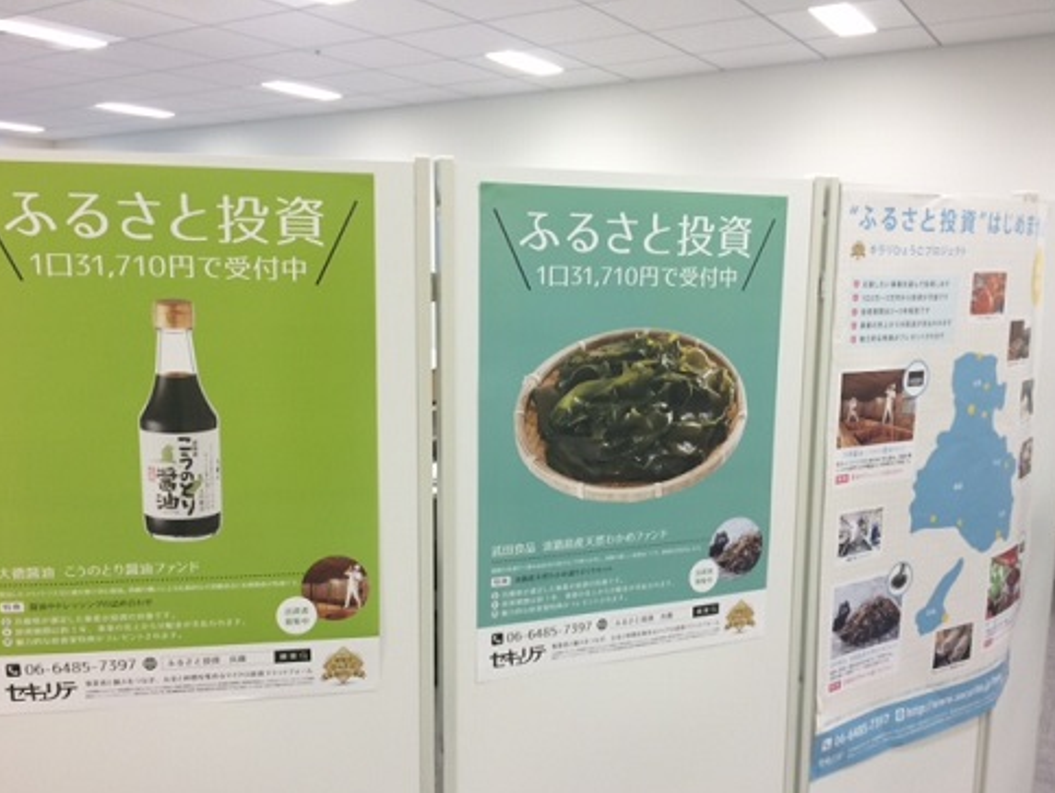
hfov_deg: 59.9
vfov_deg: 46.8
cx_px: 529
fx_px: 915
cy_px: 407
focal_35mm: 30
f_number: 2.2
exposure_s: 1/30
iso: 32
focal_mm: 4.15
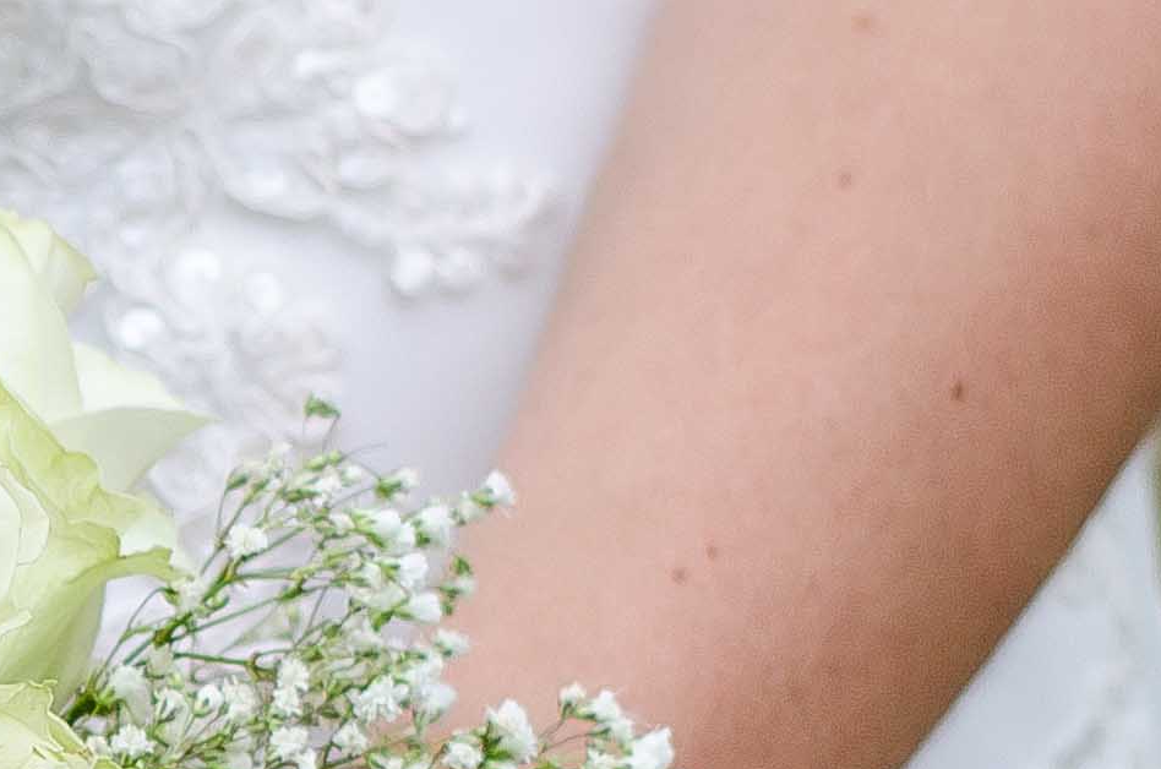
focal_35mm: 390
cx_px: -1148
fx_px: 12552
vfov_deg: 3.5
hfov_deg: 5.2
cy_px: 1135
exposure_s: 1/1000
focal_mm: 50
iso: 125
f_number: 3.5
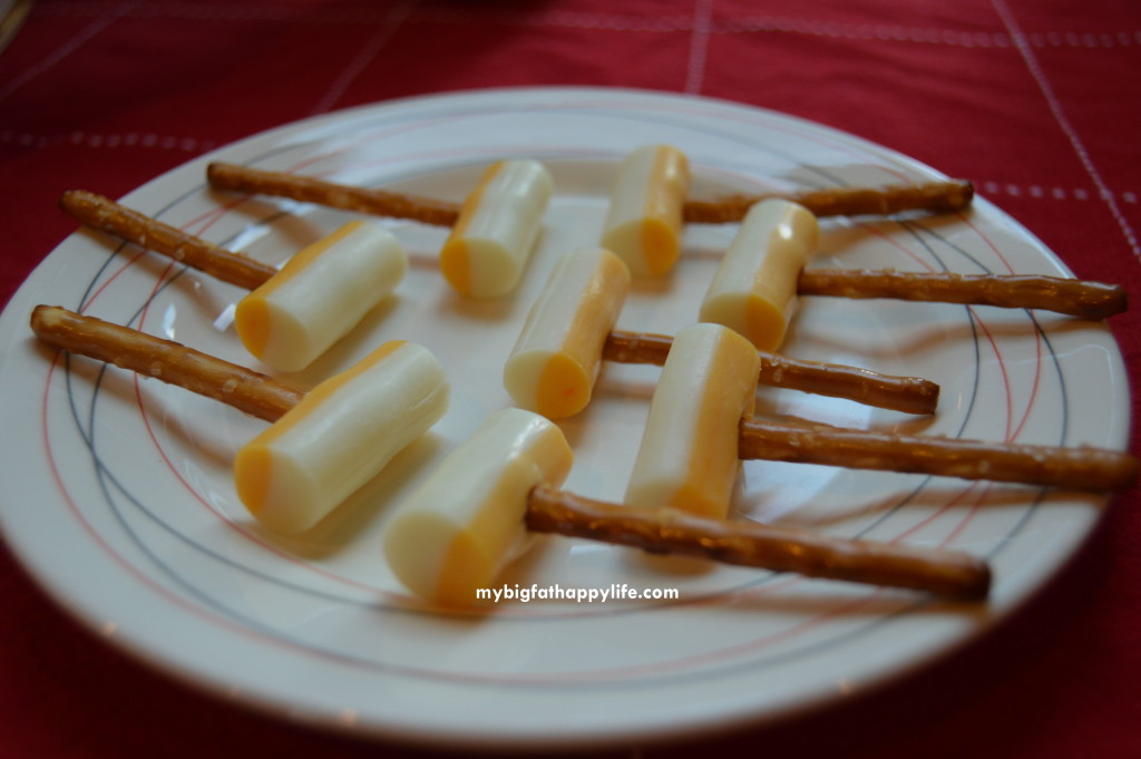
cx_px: 570
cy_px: 380
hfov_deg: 53.2
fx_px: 1140
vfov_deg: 36.8
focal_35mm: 36
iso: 400
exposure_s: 1/60
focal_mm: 24
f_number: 3.8
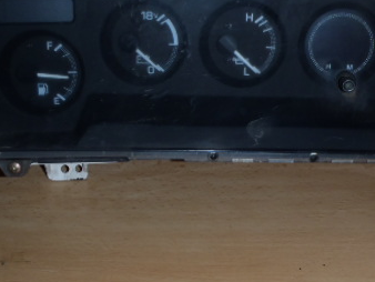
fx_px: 575
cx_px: 173
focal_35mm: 53
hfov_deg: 36.1
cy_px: 155
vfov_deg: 27.5
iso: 100
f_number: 3.9
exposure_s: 1/30
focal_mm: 5
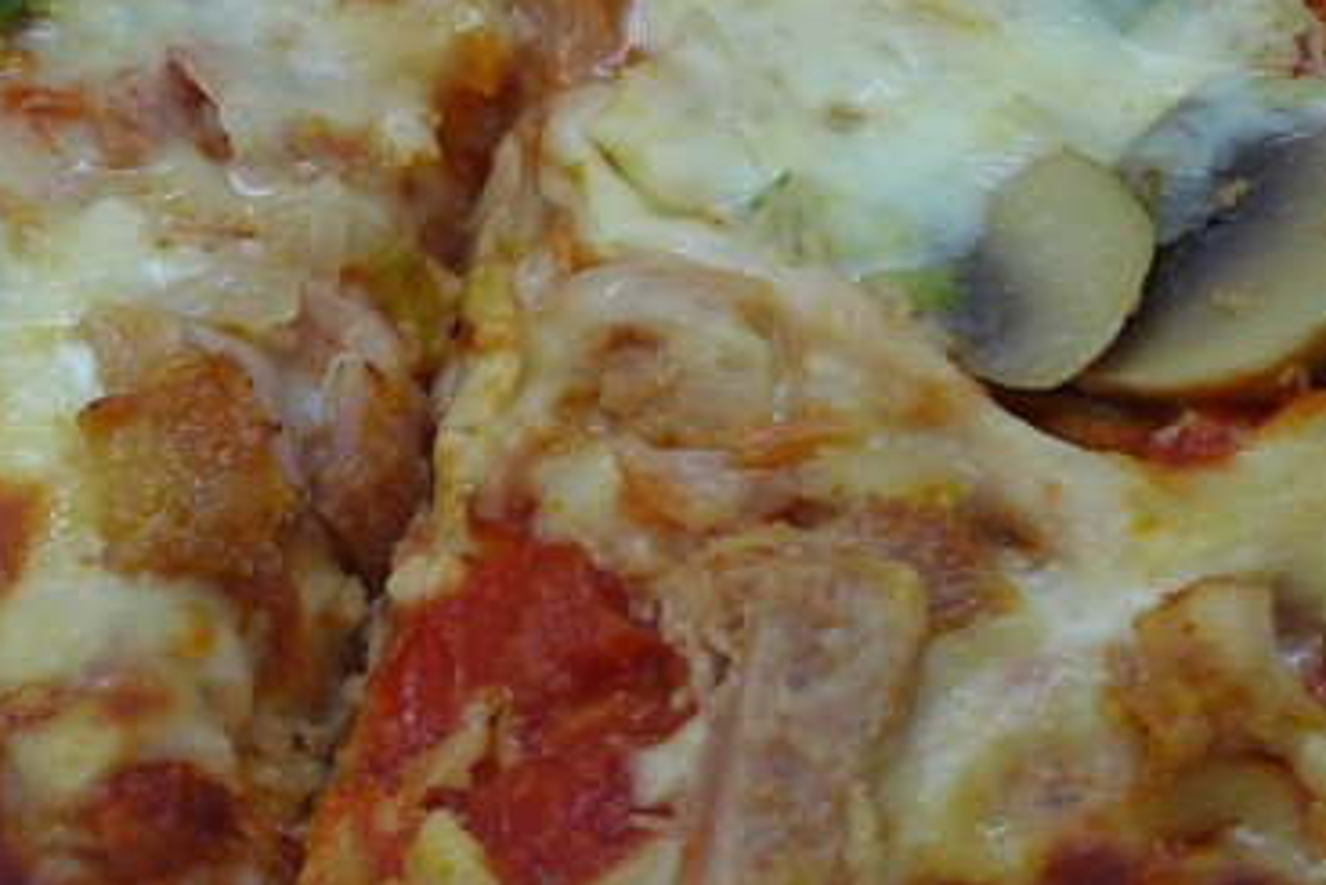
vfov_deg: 20.0
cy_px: 128
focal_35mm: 67
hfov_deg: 30.0
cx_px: 600
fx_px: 2469
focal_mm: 4.7
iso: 80
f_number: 2.8
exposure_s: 1/125
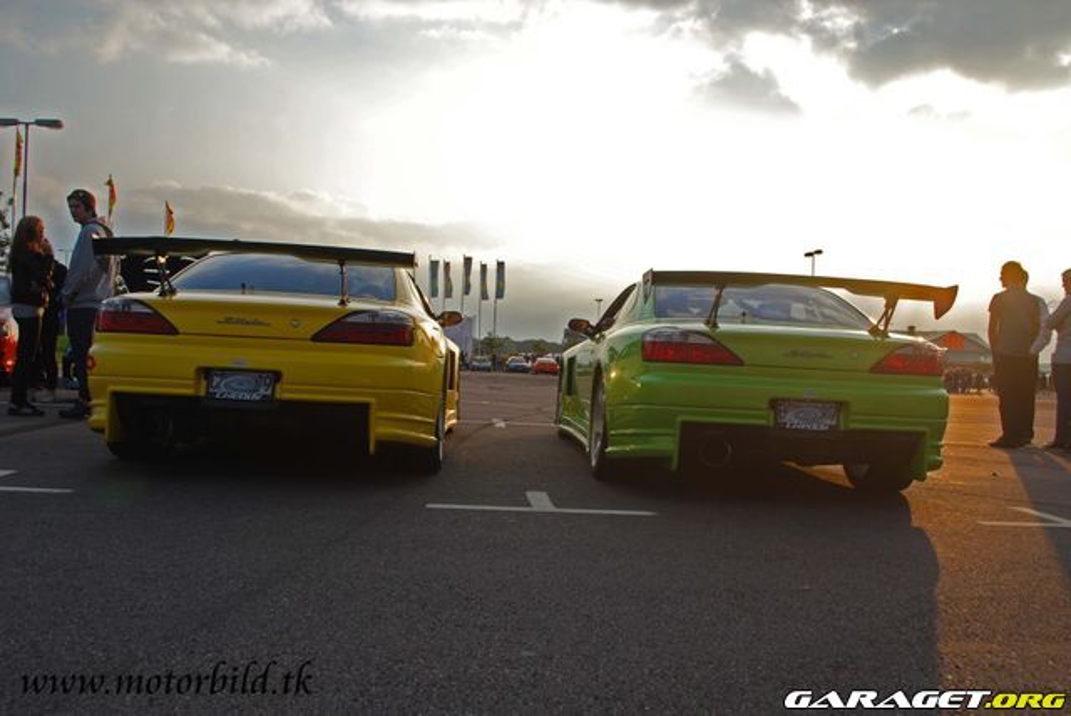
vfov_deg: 40.0
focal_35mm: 33
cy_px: 358
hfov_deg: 57.2
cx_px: 536
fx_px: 983
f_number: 7.1
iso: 100
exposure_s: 1/200
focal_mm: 22
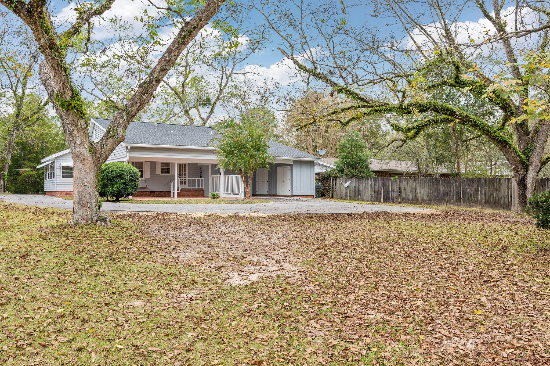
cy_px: 183
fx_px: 458
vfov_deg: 43.5
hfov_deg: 62.0
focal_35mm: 30
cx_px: 275
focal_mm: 30
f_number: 9
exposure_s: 1/100
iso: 100
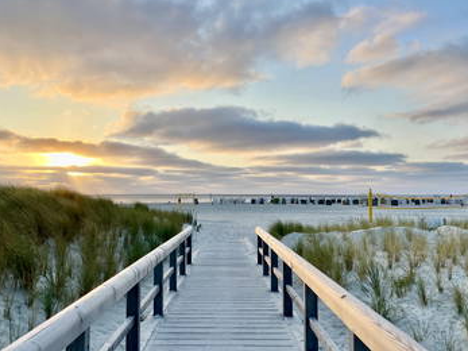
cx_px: 223
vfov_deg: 46.7
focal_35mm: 30
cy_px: 188
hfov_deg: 60.0
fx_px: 405
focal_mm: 4.2
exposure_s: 1/1082
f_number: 1.6
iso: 32
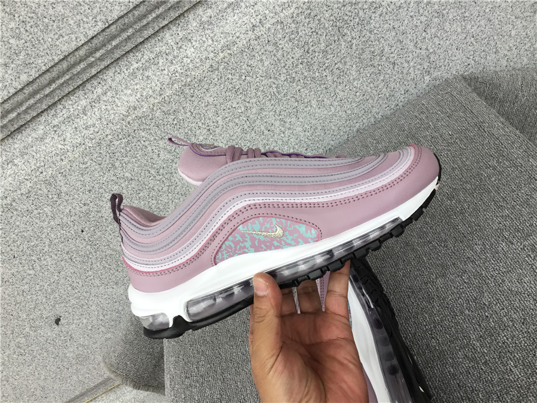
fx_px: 481
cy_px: 202
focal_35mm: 31
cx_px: 268
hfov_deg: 58.4
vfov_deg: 45.4
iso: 32
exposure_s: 1/100
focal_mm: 3.3
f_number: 2.4
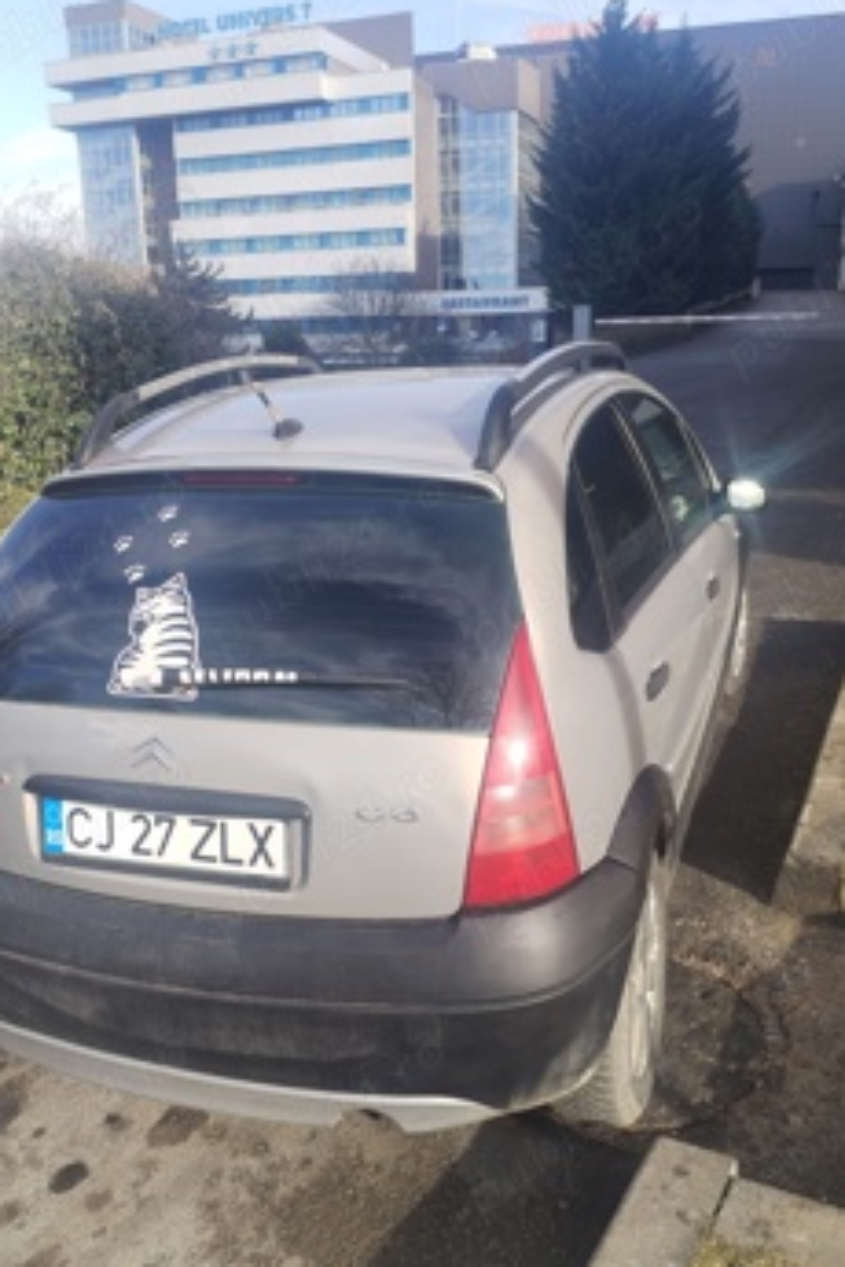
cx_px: 456
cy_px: 624
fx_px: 1232
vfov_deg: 54.4
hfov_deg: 37.8
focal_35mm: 35
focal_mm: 4.75
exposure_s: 1/476
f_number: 1.8
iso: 100
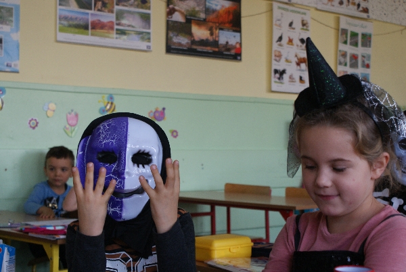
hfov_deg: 33.4
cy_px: 136
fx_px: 678
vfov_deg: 22.7
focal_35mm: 60
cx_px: 203
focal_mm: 40
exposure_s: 1/60
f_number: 5.6
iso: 320
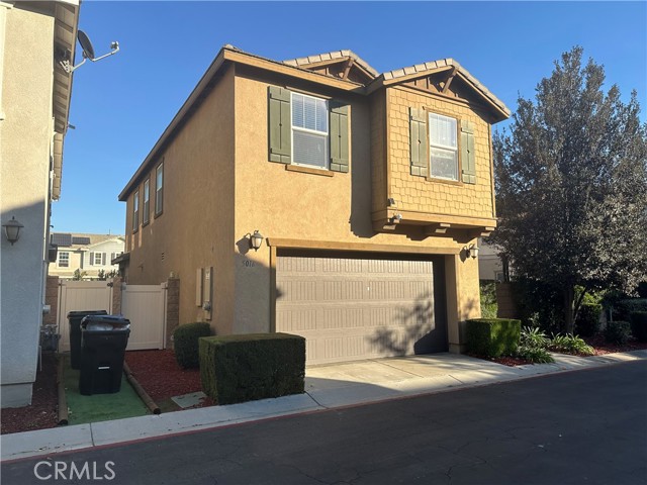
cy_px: 242
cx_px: 324
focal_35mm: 24
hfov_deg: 71.6
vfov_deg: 56.8
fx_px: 449
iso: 80
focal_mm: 6.86
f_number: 1.78
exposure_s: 1/2469
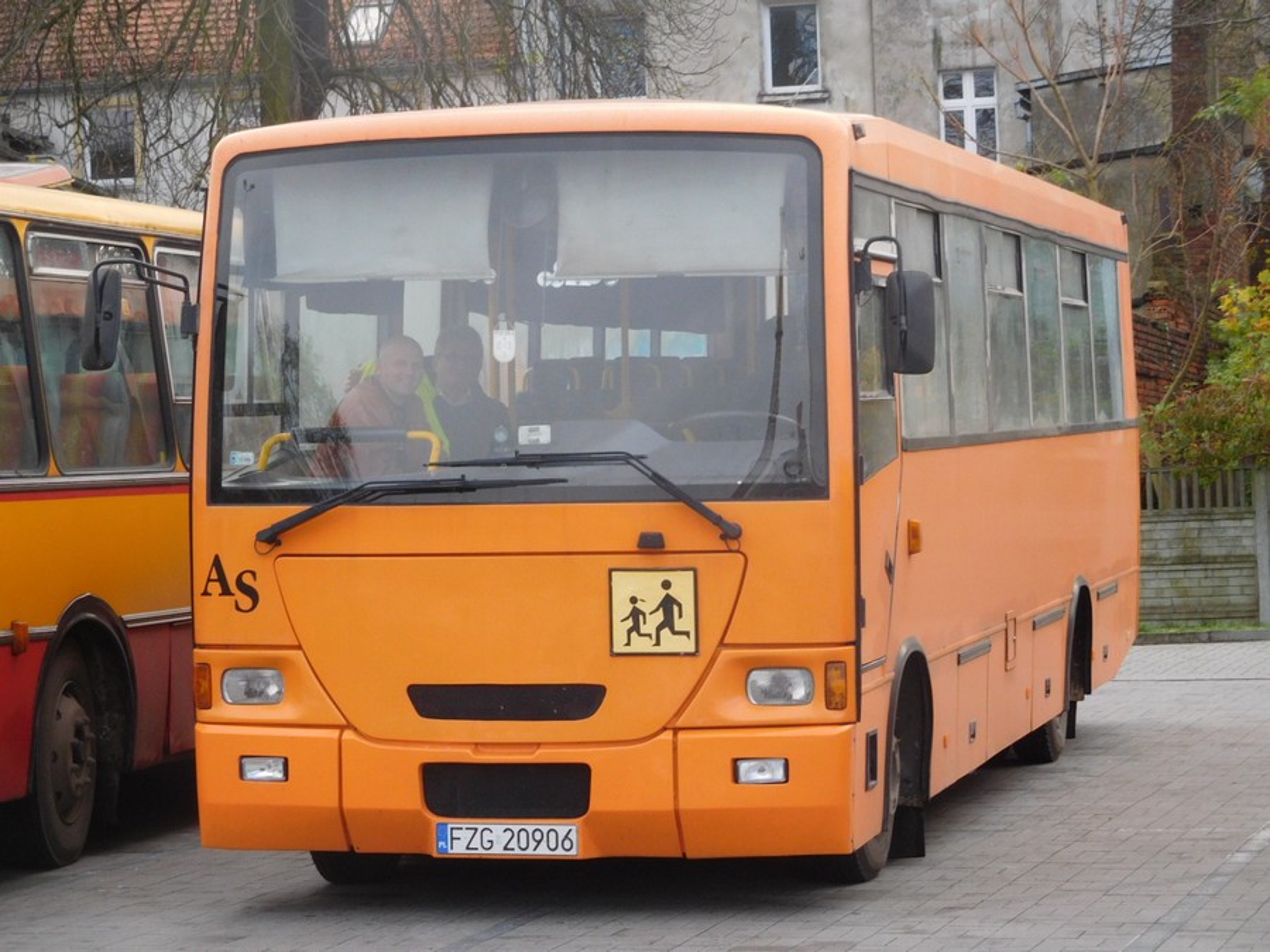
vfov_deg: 14.8
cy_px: 476
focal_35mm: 100
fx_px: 3669
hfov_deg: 19.6
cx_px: 635
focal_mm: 17.8
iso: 250
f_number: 4.8
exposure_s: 1/250
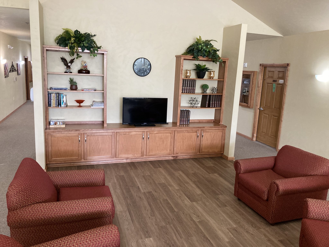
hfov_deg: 63.4
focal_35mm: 28
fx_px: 266
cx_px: 164
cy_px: 124
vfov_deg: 49.7
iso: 320
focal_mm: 3.99
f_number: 1.8
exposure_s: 1/60
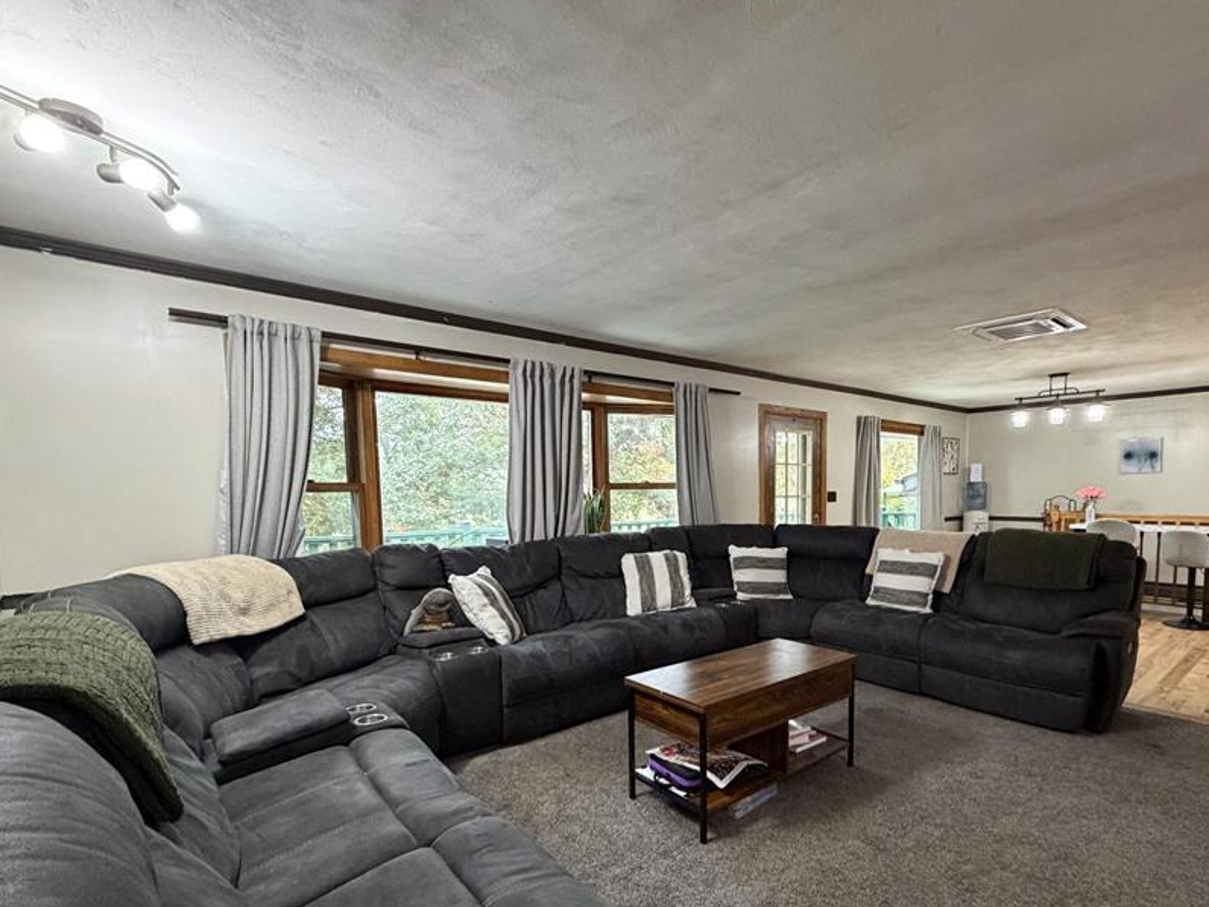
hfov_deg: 87.0
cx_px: 706
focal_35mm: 18
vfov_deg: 70.9
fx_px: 629
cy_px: 544
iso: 500
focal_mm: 2.22
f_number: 2.2
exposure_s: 1/60
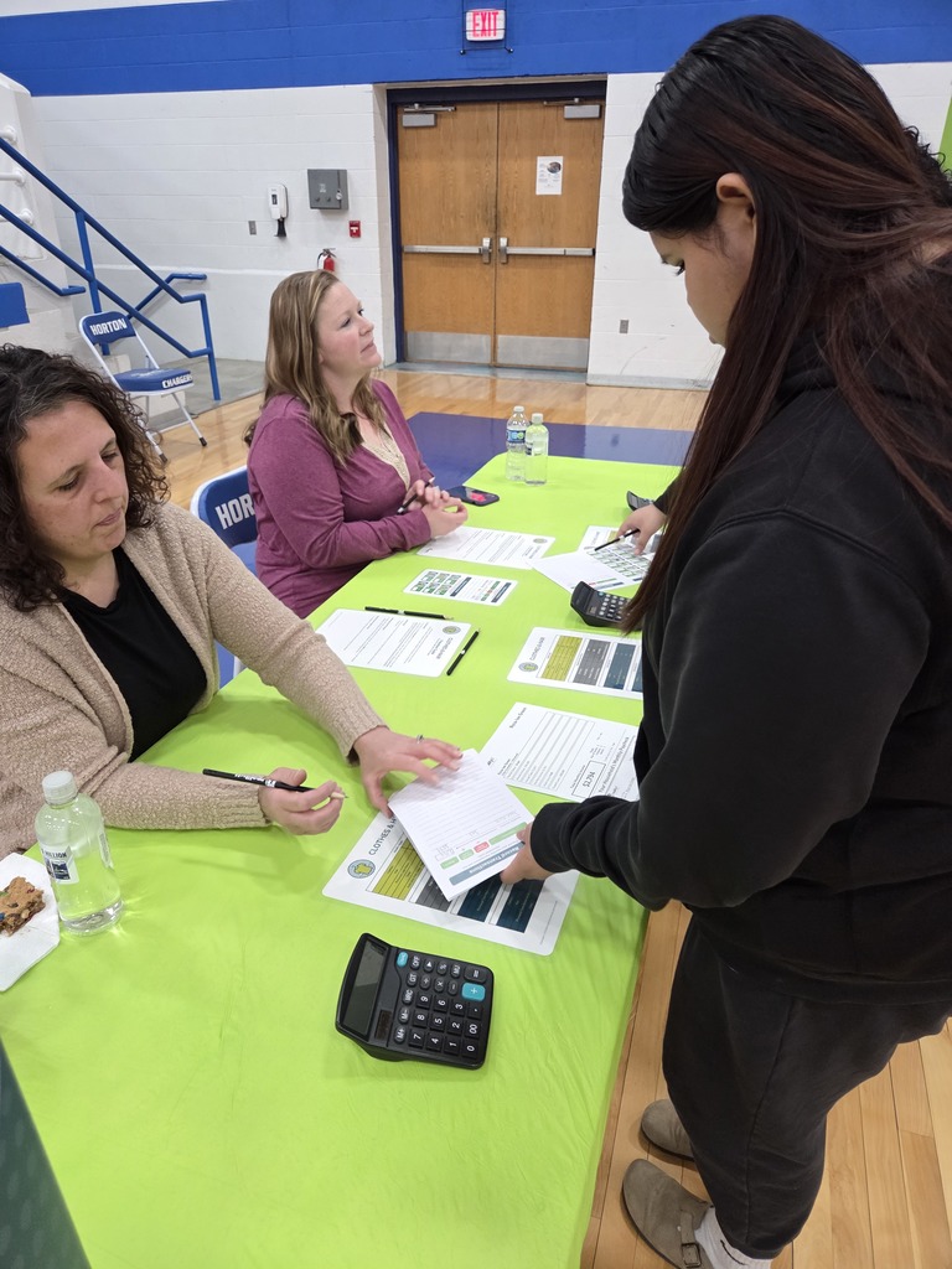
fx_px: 843
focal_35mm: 23
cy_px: 634
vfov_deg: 73.9
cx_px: 476
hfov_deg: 58.9
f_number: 1.8
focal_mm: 5.4
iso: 640
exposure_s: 1/120
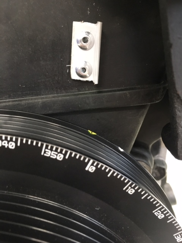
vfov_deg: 61.7
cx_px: 91
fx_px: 203
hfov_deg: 48.2
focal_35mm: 29
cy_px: 122
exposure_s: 1/17
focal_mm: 4.15
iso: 250
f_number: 2.2
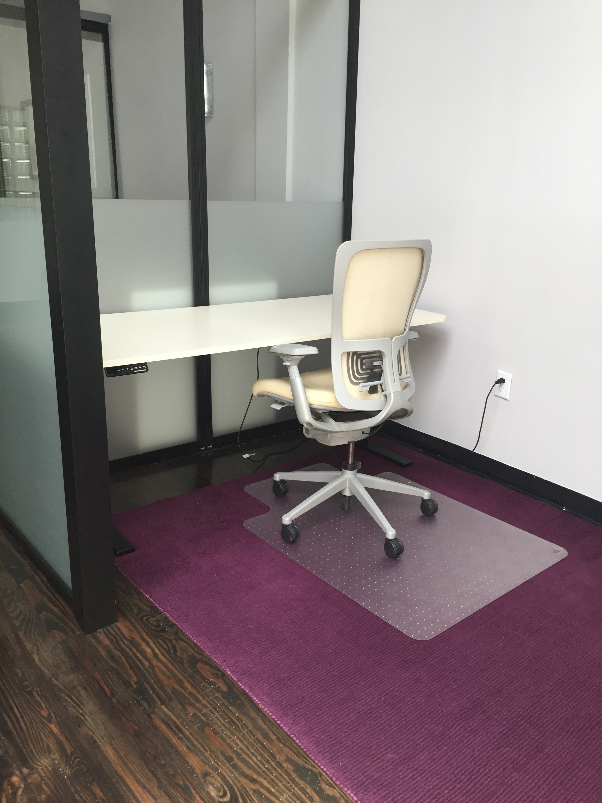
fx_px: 672
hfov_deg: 48.2
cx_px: 301
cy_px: 402
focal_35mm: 29
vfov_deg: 61.7
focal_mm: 4.15
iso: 32
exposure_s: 1/40
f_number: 2.2
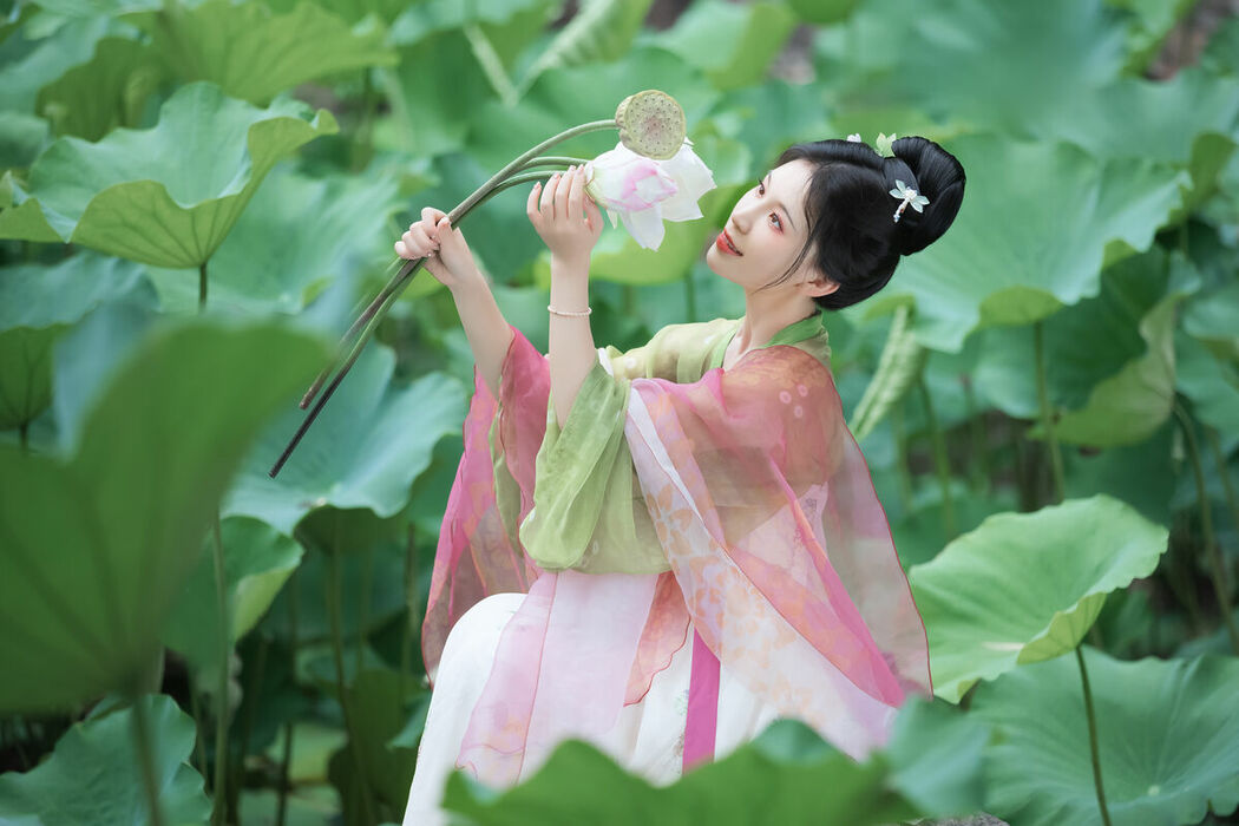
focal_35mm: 165
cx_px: 620
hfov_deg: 12.5
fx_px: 5678
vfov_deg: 8.3
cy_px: 413
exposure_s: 1/640
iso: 320
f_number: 2.8
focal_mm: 165
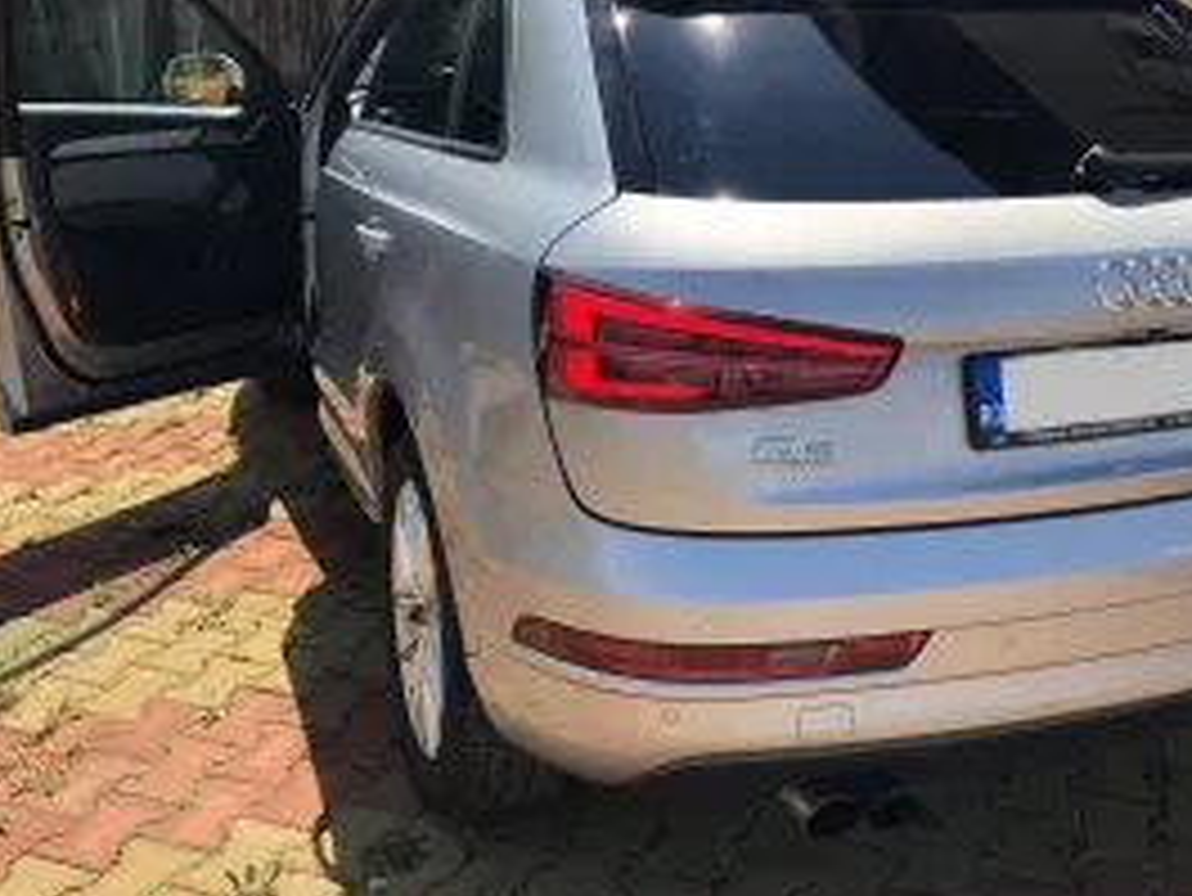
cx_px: 657
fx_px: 1309
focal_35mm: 38
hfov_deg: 48.9
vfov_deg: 37.5
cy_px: 338
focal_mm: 4
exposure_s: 1/923
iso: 20
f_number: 1.8
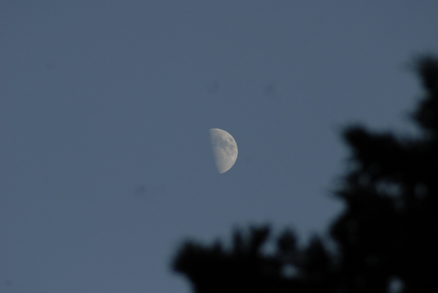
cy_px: 146
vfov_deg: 3.1
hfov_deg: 4.6
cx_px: 219
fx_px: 5481
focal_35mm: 450
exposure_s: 1/1000
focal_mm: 300
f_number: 6.3
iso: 500
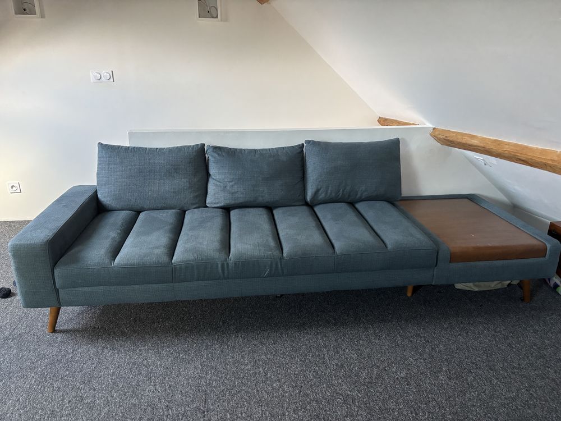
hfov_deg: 67.3
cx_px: 280
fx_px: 421
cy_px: 210
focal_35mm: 26
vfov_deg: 53.1
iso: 320
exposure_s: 1/60
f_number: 1.6
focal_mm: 5.96
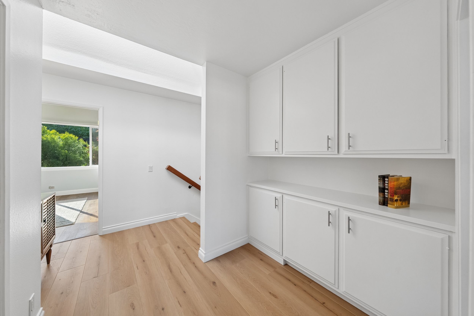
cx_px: 237
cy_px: 158
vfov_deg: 90.0
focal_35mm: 12
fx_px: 158
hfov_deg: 112.6
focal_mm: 12
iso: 800
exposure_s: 1/250
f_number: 4.5
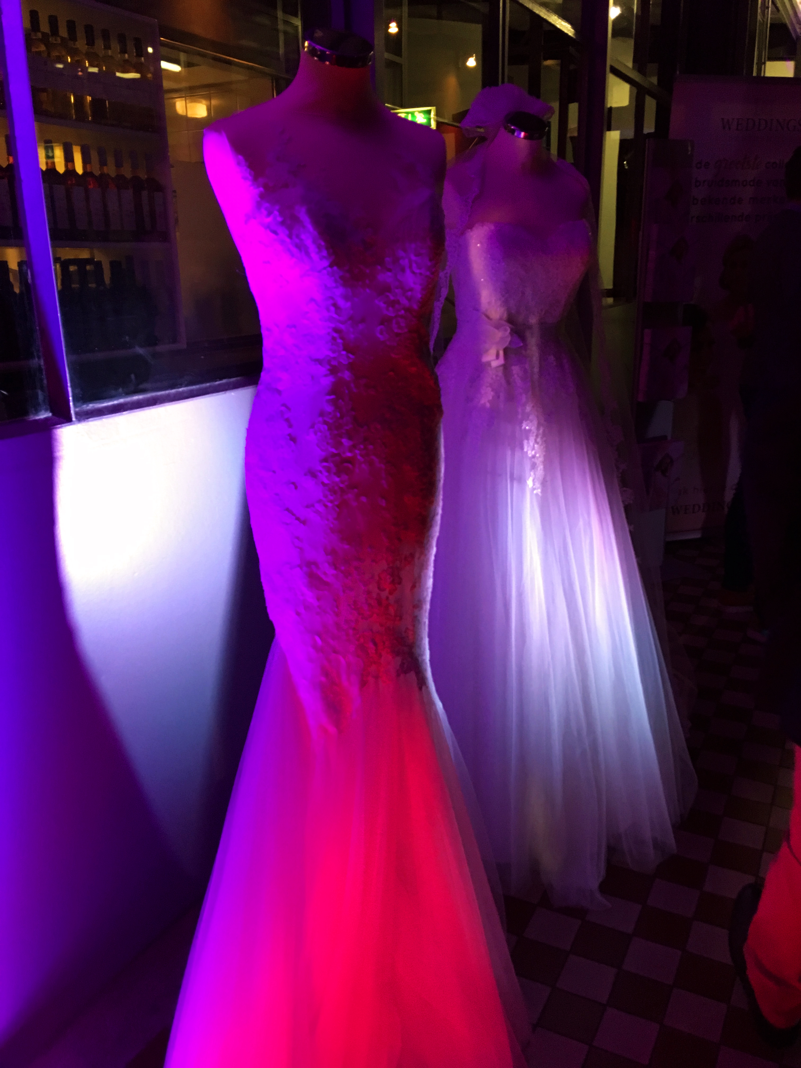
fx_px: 895
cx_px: 400
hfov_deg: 48.2
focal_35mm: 29
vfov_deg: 61.7
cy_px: 534
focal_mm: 4.15
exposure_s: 1/20
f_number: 2.2
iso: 200
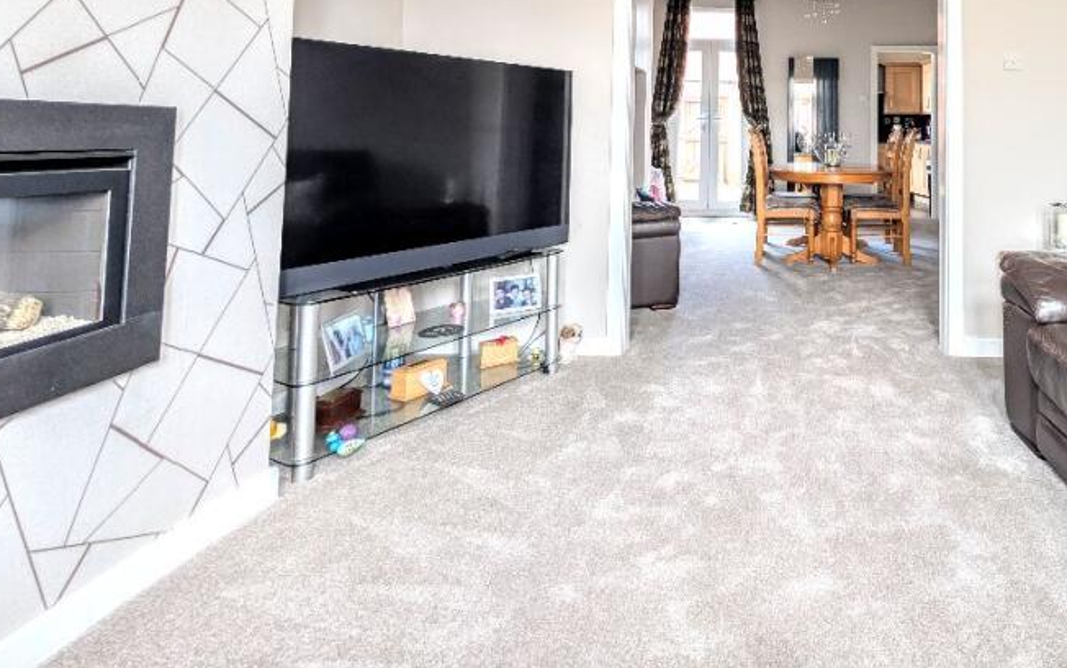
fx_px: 582
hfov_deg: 80.1
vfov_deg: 53.9
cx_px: 768
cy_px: 96
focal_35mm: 20
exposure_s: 1/34.4
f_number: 1.7
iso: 50
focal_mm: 2.02
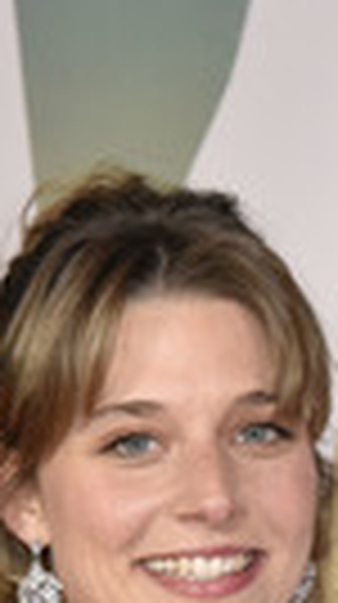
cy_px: 634
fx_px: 4222
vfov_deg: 8.1
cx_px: 313
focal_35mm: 264
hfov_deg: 4.6
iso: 4000
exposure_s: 1/250
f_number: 8
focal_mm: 75
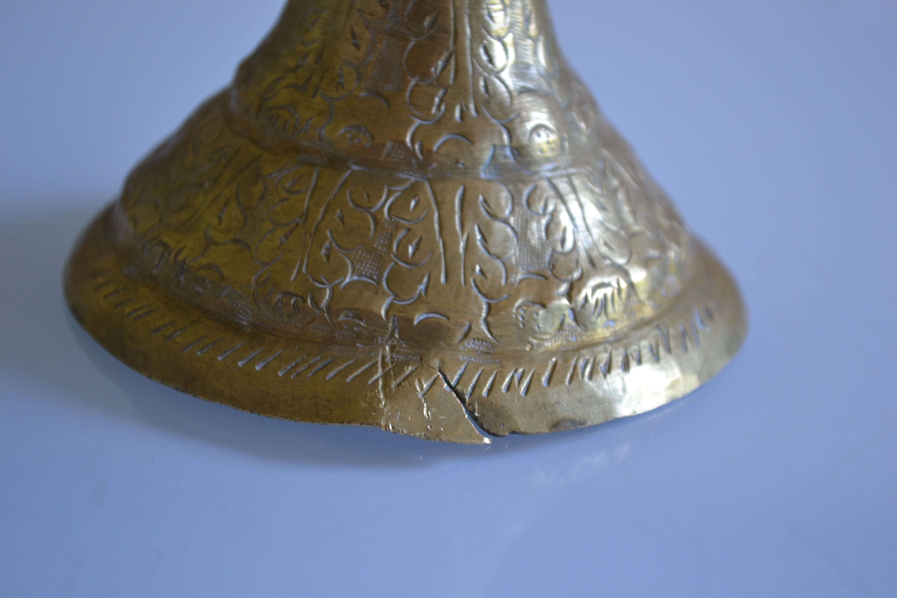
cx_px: 448
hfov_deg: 24.6
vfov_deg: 16.6
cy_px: 299
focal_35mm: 82
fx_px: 2055
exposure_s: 1/25
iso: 400
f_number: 5.6
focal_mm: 55
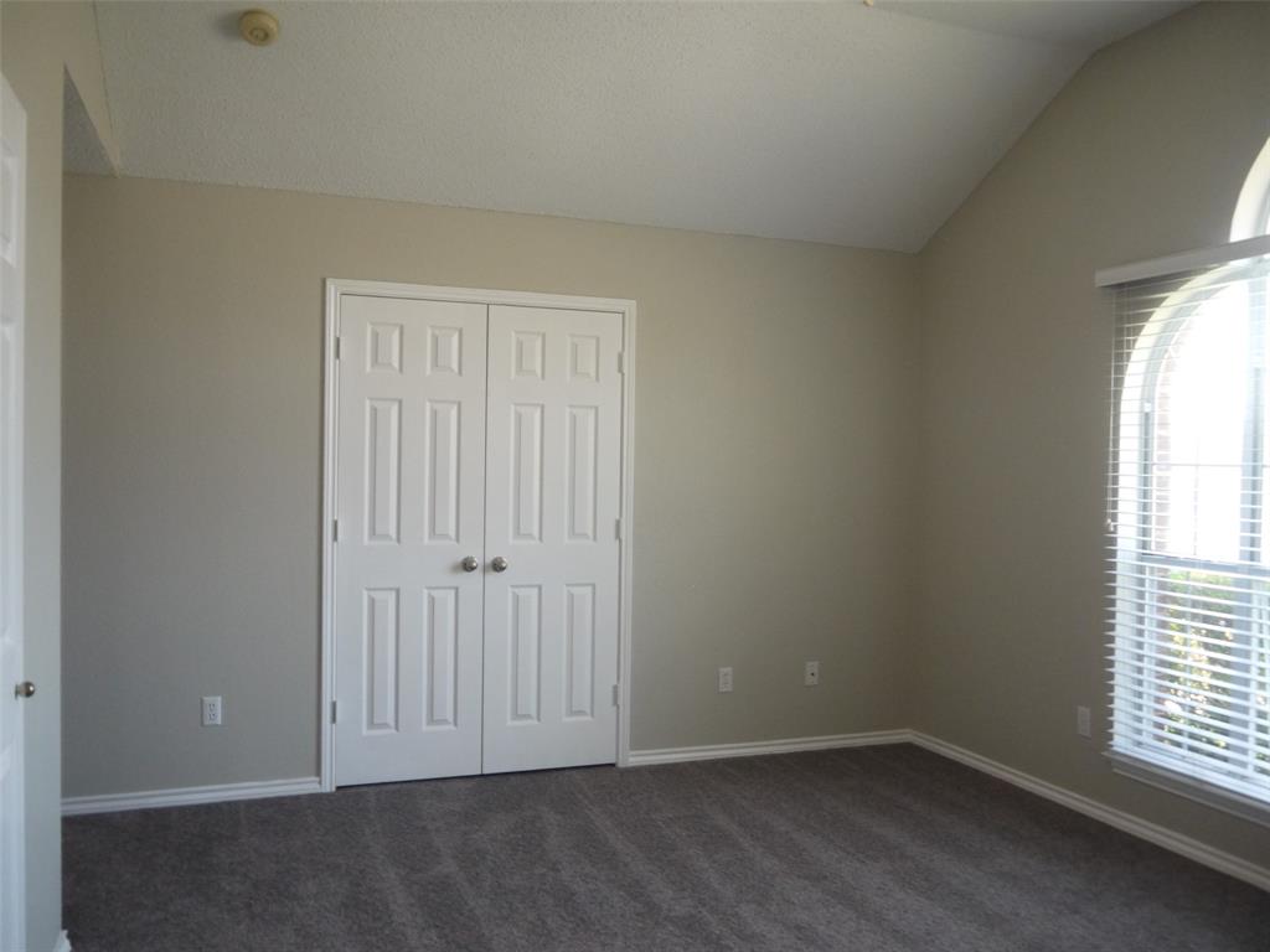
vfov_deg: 49.7
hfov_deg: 63.4
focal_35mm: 28
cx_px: 635
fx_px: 1027
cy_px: 476
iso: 800
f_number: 3.5
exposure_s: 1/200
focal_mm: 14
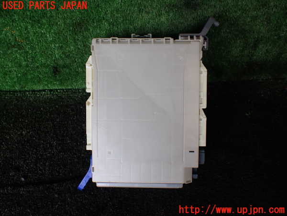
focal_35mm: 30
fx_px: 249
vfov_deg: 46.8
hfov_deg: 60.0
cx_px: 144
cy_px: 108
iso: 100
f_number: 2.3
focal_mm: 5.4
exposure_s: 1/125
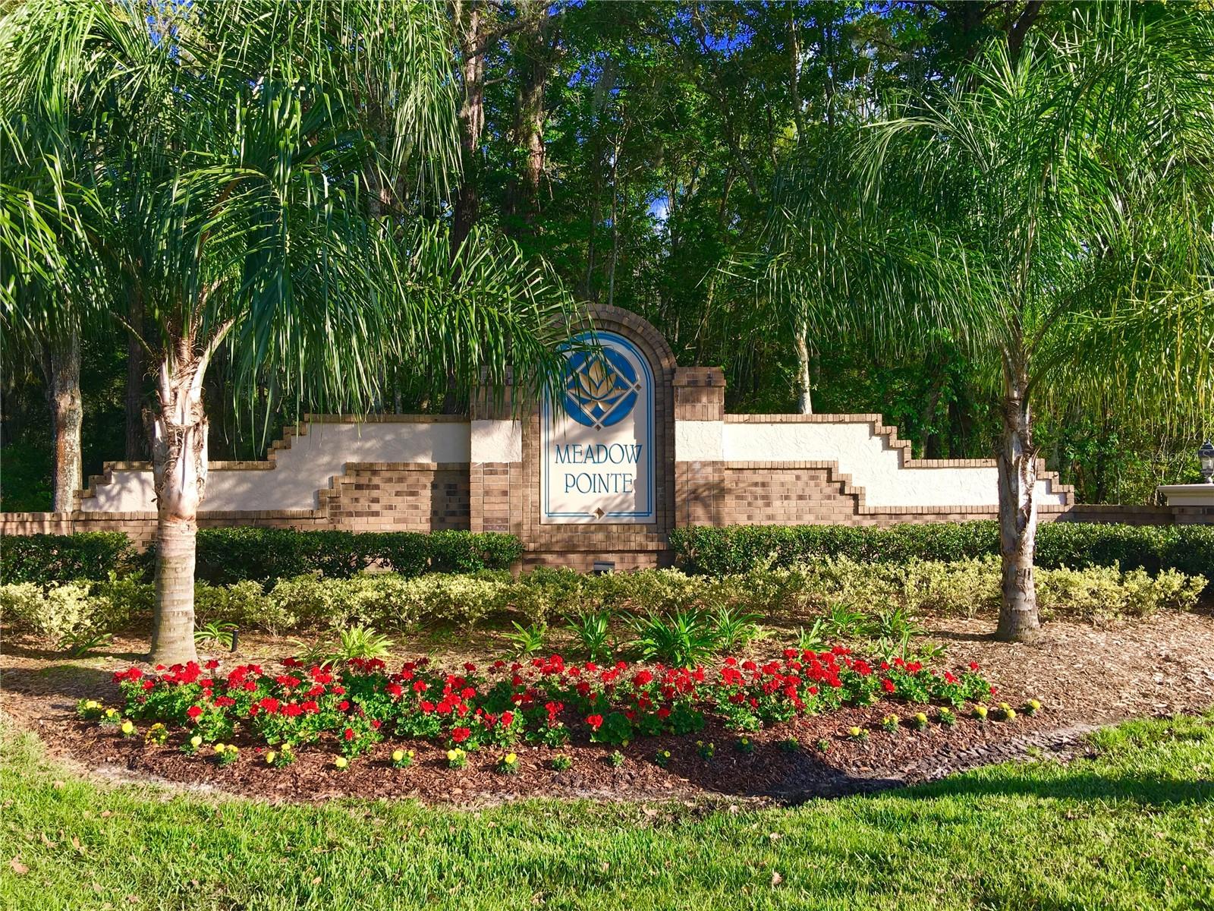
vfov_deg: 48.2
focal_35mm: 29
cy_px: 456
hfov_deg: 61.7
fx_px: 1017
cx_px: 607
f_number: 2.2
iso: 25
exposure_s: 1/509
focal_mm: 4.15
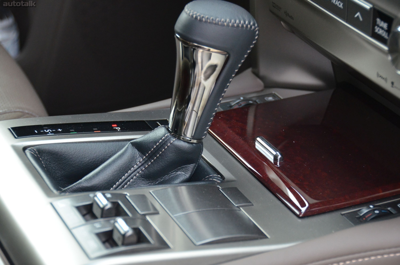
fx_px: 1164
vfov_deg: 13.0
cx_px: 200
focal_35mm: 105
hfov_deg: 19.5
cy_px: 132
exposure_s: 1/320
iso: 1600
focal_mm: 70
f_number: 5
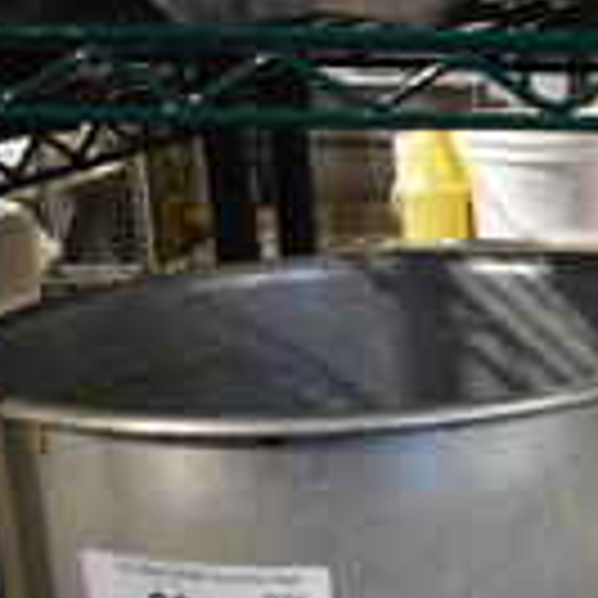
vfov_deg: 16.4
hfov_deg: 14.8
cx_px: 1016
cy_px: 508
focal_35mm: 105
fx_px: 2052
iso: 1250
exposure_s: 1/30
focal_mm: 18
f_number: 3.5
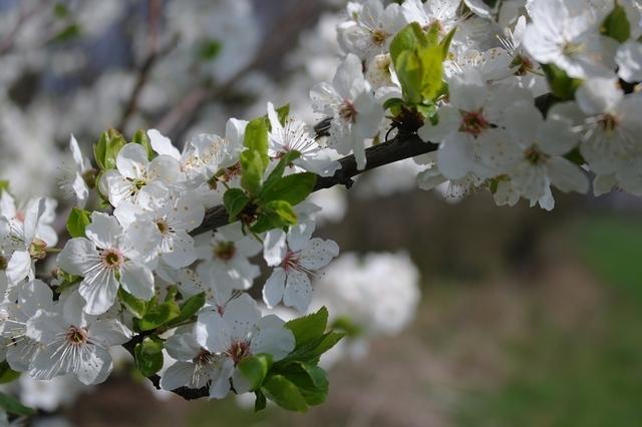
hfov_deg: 40.4
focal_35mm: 49
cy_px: 214
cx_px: 321
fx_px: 873
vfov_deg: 27.5
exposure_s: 1/1000
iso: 100
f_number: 4.5
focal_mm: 32
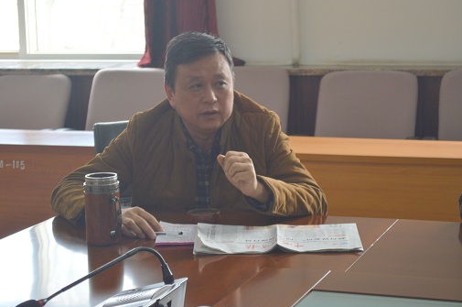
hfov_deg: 22.5
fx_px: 1160
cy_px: 159
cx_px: 224
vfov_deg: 15.0
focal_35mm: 91
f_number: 5.6
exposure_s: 1/40
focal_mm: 55
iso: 400
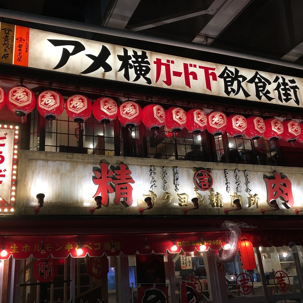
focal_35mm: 35
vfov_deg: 47.2
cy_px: 155
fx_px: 347
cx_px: 147
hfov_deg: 47.2
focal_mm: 4.15
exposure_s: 1/30
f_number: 2.2
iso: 25
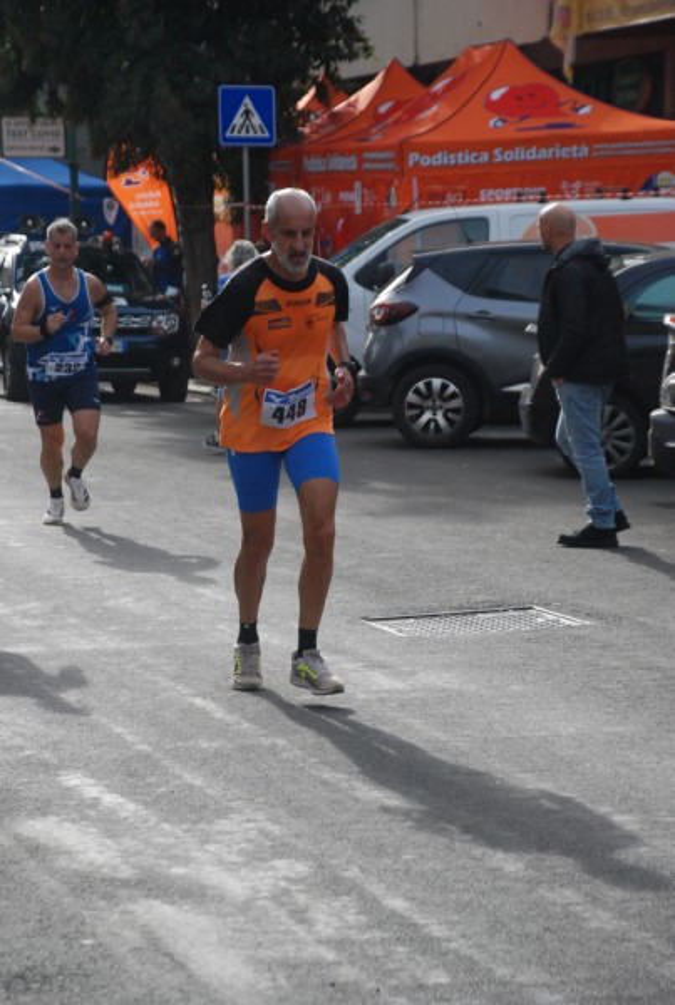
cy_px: 502
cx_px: 338
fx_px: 3777
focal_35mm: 135
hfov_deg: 10.2
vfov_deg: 15.2
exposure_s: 1/1250
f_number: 5.6
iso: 1000
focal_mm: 90
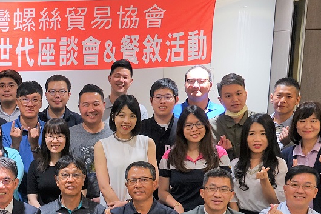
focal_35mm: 80
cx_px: -5
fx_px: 713
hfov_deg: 24.2
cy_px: 238
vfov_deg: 16.5
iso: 320
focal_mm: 11.26
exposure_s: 1/40
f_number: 2.8
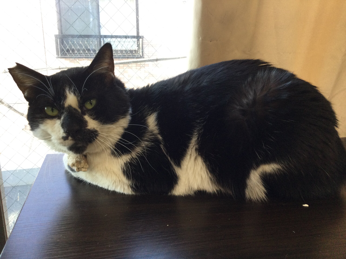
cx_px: 173
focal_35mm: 31
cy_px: 130
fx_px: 310
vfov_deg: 45.4
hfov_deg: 58.4
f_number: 2.4
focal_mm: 3.3
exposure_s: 1/33
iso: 25
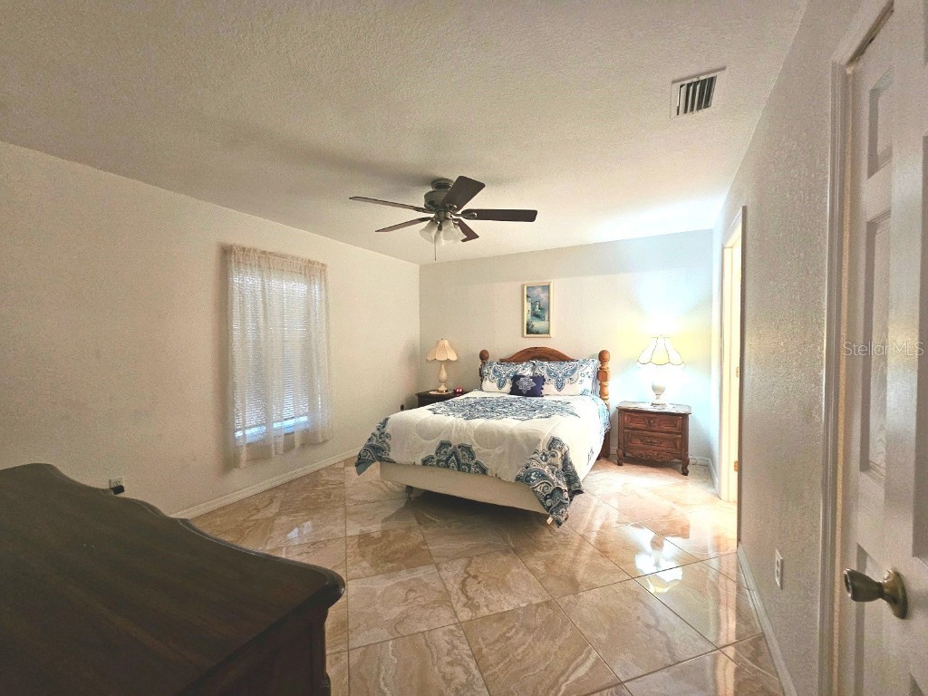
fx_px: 349
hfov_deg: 106.2
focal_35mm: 13
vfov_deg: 89.9
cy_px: 348
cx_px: 464
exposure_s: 1/30
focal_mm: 2.2
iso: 320
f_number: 2.2
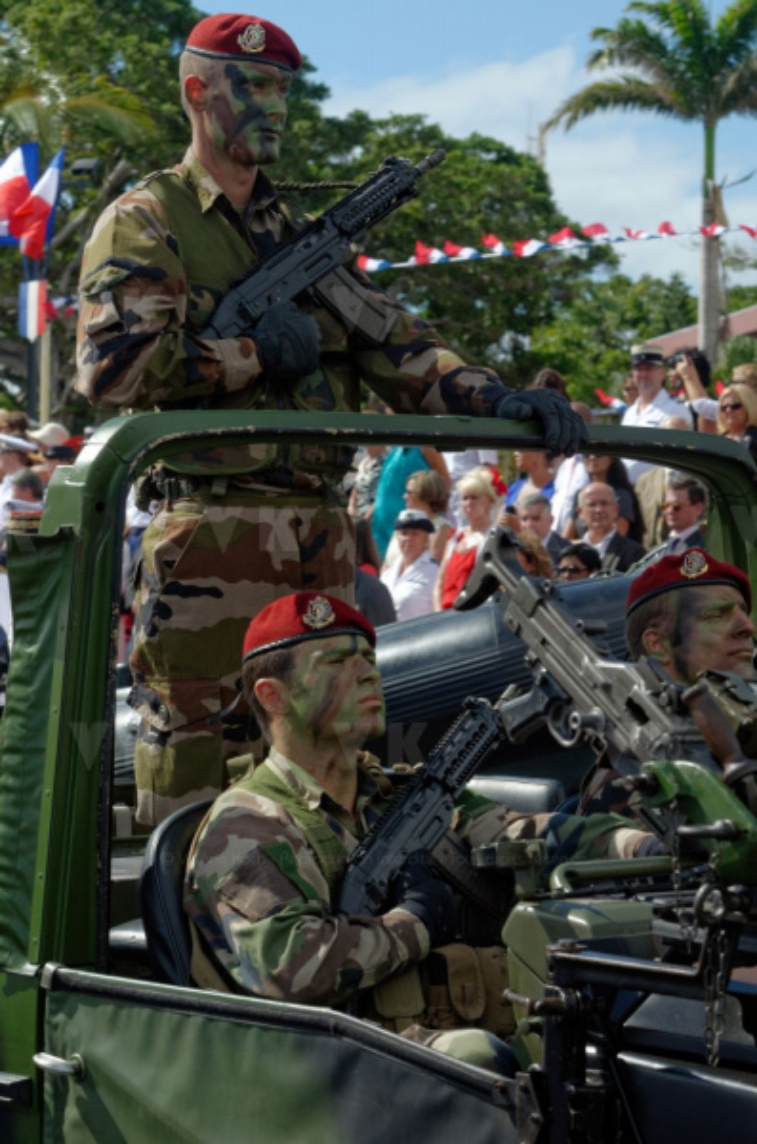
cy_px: 572
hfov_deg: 13.0
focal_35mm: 105
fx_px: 3329
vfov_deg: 19.5
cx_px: 378
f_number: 8
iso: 200
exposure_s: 1/640
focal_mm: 70
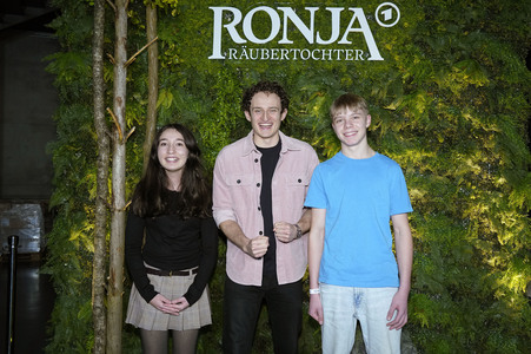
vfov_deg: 42.3
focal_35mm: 31
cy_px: 177
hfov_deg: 60.3
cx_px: 266
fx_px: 457
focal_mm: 31
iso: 2000
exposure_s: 1/160
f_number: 5.6
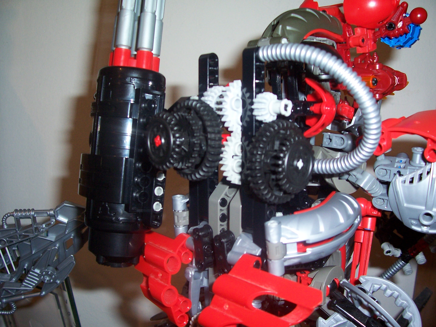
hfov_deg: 54.0
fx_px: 428
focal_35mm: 34
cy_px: 164
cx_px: 218
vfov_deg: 41.8
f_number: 2.7
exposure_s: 1/60
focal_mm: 5.6
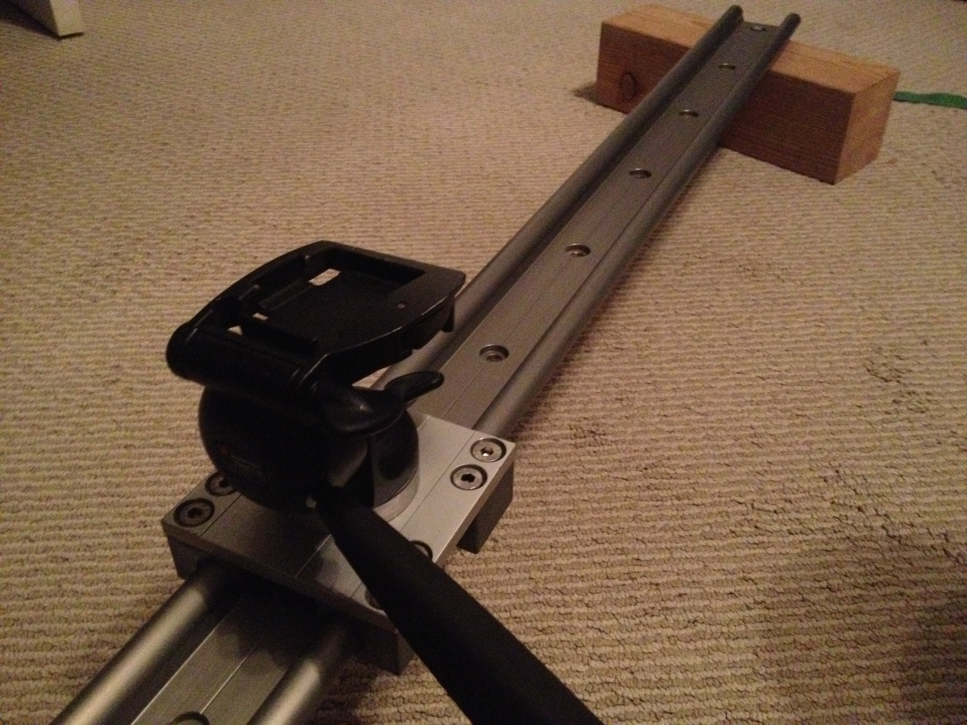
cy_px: 362
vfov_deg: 40.7
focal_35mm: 35
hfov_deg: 52.6
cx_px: 484
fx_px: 978
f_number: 2.4
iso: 800
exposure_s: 1/15
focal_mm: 4.28
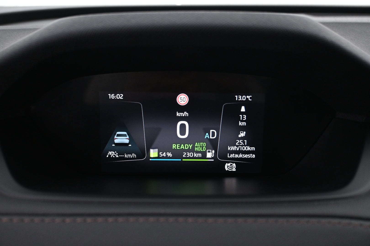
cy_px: 123
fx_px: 378
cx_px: 185
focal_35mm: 37
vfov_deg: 36.2
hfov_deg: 52.2
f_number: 4.2
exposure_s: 1/25
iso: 1600
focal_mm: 24.5
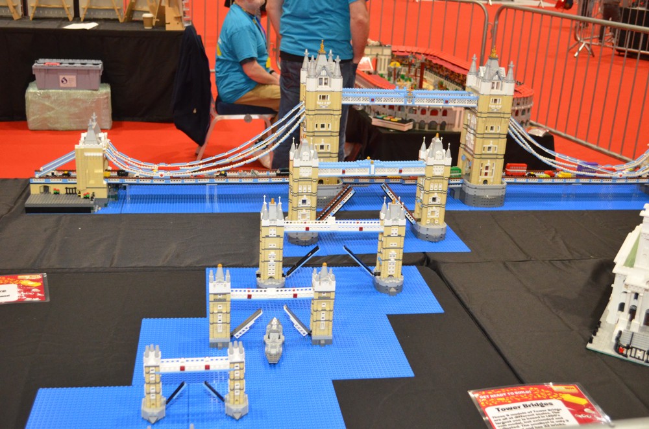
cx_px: 324
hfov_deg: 45.0
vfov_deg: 30.7
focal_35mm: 44
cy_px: 214
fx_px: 782
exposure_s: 1/60
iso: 3200
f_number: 4.5
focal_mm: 29
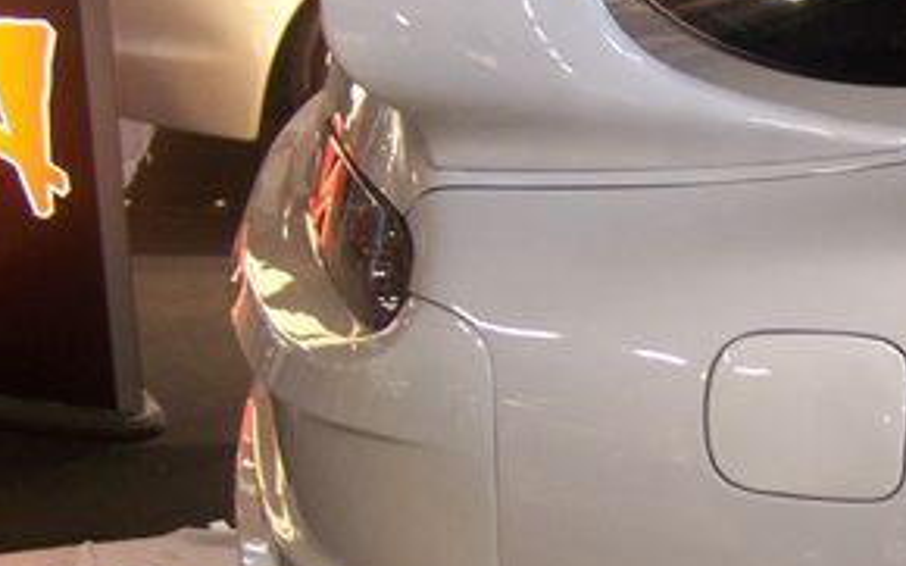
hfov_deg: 22.4
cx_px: 897
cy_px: 408
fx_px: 2197
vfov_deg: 14.6
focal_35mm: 89
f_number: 2.8
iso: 160
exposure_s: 1/10
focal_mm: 6.3
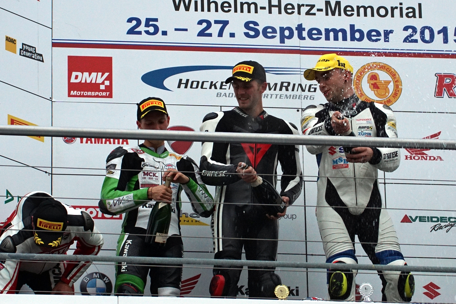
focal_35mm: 180
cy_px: 152
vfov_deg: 7.6
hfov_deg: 11.4
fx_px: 2280
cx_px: 228
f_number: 6.3
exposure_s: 1/250
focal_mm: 120
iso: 800
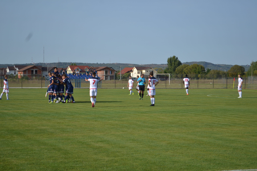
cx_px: 128
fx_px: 589
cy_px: 86
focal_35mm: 82
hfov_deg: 24.6
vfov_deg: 16.6
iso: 100
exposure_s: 1/500
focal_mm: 55
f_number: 5.6
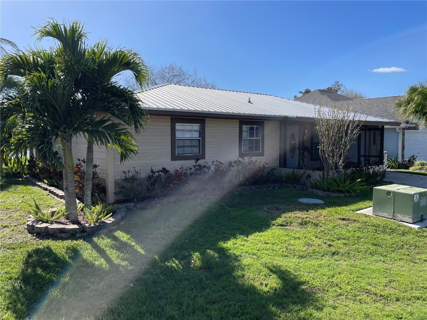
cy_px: 160
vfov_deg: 53.1
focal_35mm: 26
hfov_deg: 67.3
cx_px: 214
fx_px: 321
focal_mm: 4.2
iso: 50
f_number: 1.6
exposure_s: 1/3861
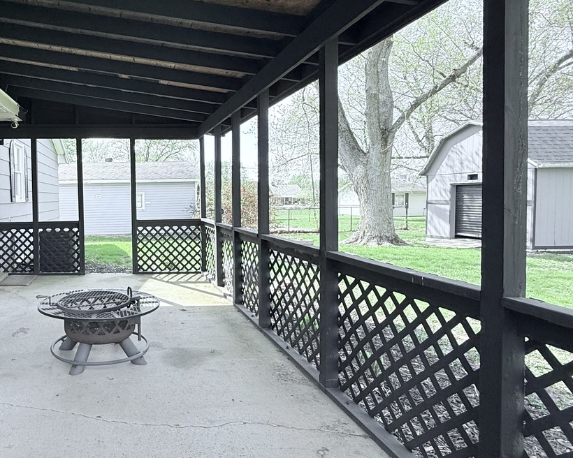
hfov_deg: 65.2
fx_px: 407
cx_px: 131
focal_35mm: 24
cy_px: 214
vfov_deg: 58.7
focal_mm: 2.22
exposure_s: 1/472
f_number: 2.2
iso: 64
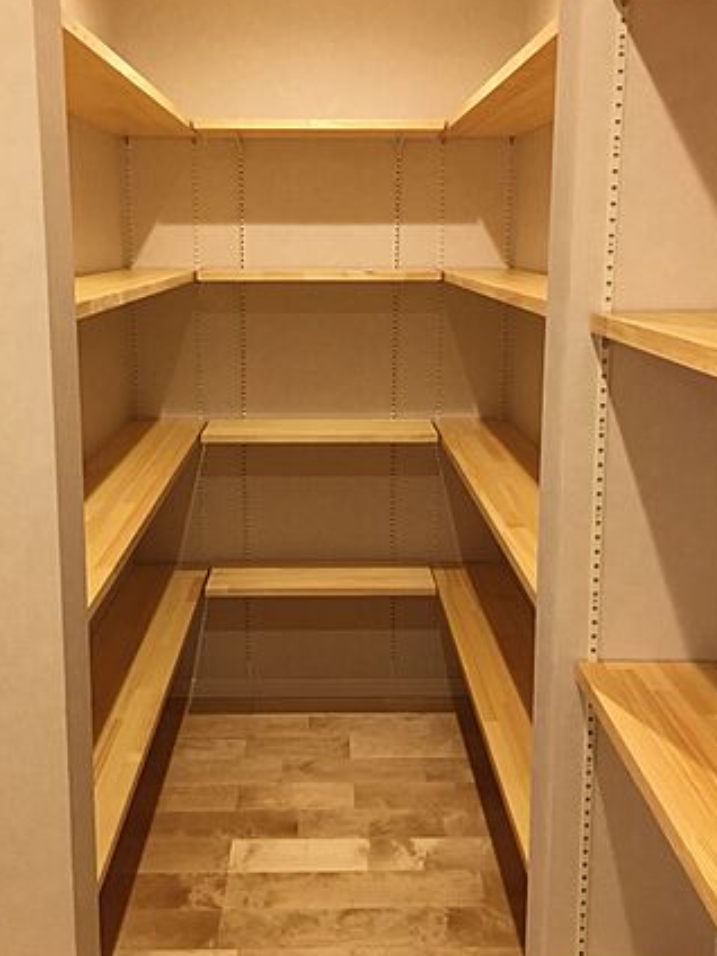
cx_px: 336
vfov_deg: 52.4
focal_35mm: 35
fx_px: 967
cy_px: 404
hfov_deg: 40.7
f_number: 2.2
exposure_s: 1/30
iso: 200
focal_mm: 4.15
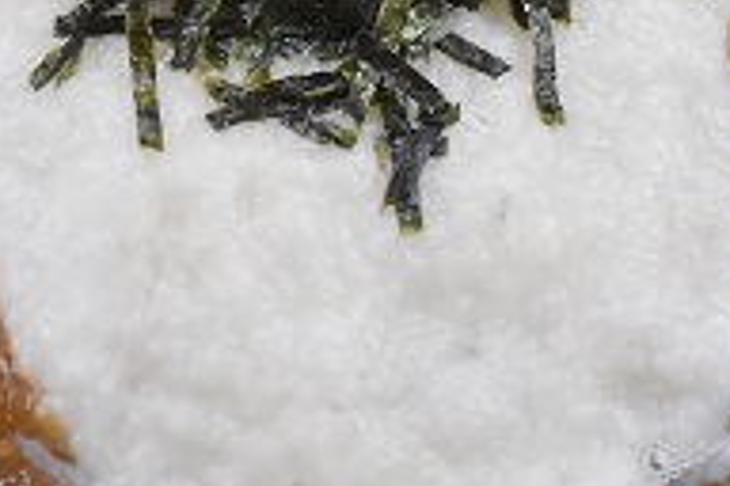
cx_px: 502
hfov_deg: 4.7
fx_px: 8921
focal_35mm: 440
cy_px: -99
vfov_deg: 3.1
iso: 3200
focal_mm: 75
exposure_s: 1/500
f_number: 5.6
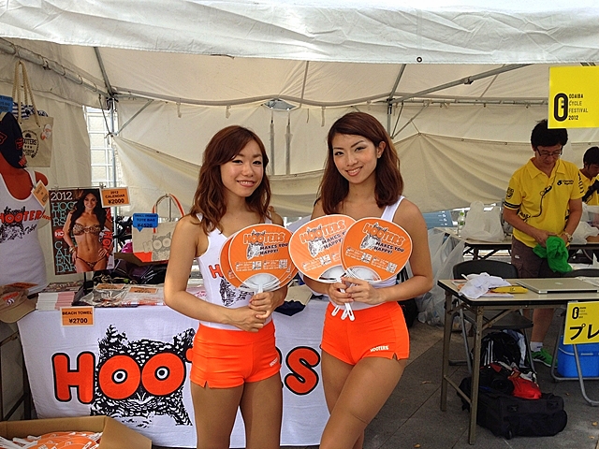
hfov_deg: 52.6
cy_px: 224
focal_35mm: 35
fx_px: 606
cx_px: 300
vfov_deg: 40.7
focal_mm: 4.28
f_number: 2.4
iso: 64
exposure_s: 1/339
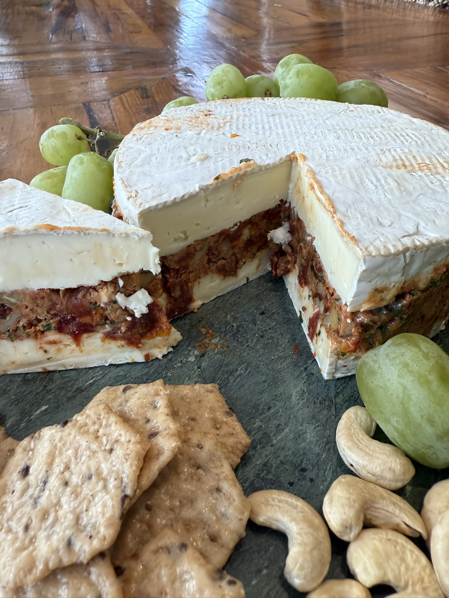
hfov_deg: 56.8
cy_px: 299
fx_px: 415
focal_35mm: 24
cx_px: 224
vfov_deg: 71.6
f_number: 2.2
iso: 200
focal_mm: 2.22
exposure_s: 1/60
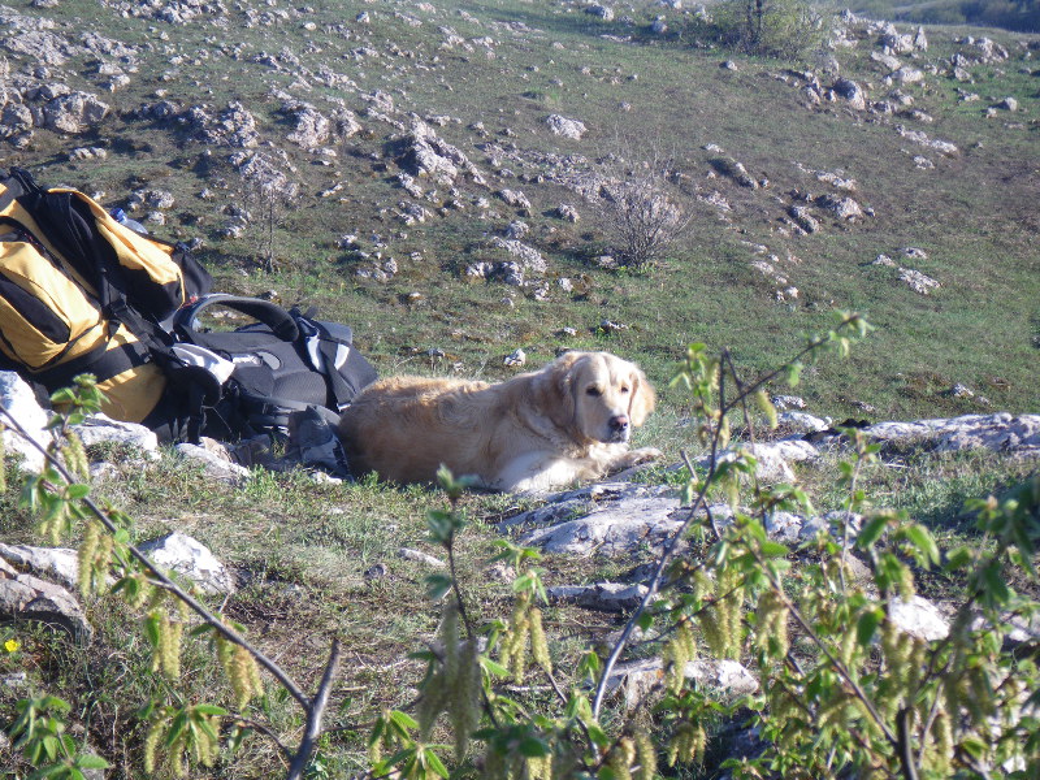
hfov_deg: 20.9
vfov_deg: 15.7
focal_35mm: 94
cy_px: 390
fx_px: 2824
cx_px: 520
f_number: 5
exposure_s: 1/125
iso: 64
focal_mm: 16.7
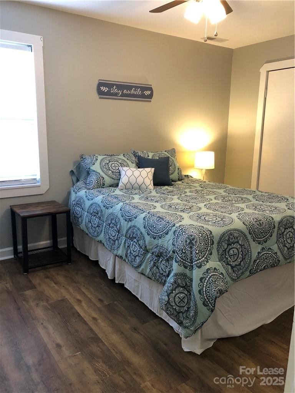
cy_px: 196
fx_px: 318
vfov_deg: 63.4
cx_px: 148
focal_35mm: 28
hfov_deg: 49.7
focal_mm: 4
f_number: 1.8
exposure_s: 1/15
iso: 50
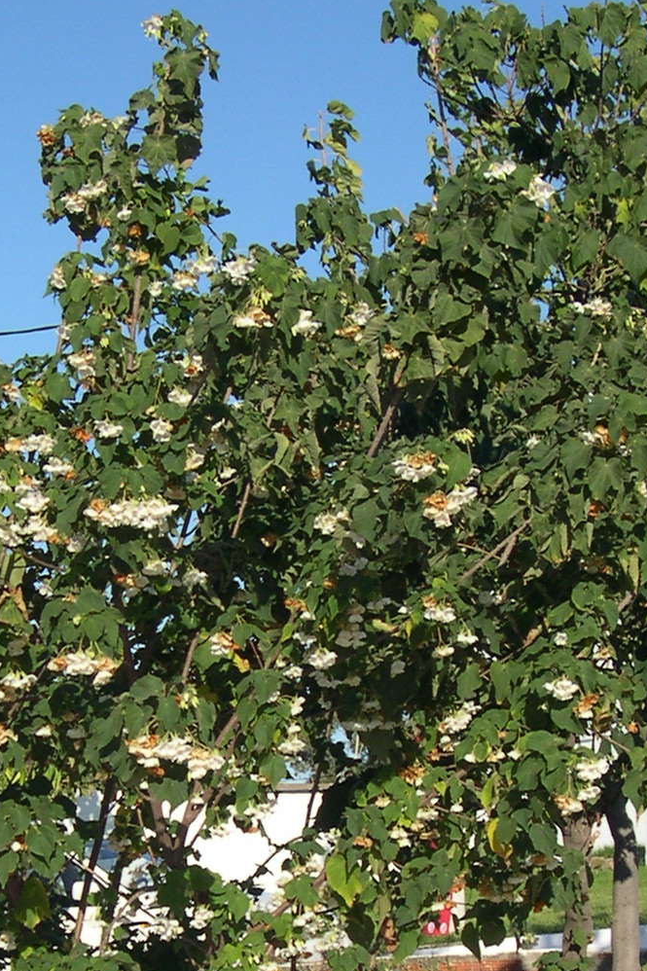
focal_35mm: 90
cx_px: 234
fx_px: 2427
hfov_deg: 15.2
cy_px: 783
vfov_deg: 22.3
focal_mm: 8
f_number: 7.6
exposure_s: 1/189
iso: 100
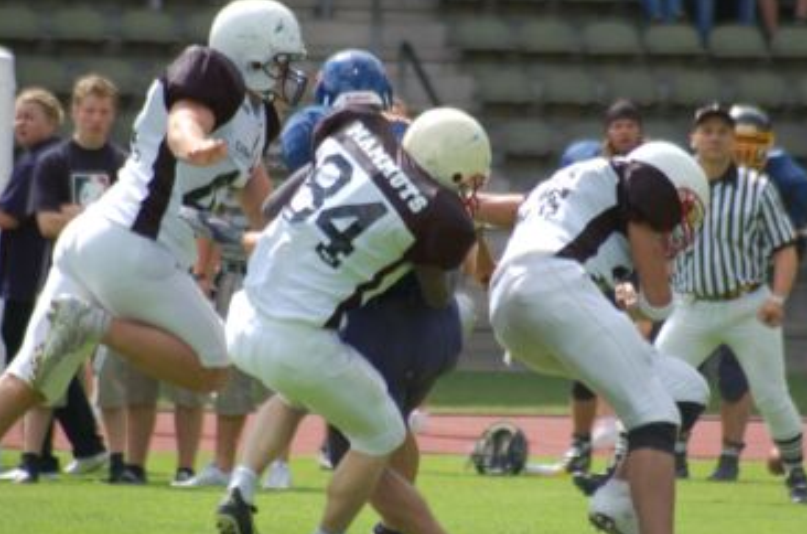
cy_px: 216
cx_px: 409
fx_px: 12454
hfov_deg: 3.7
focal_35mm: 557
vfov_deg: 2.5
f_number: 5.6
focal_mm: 300
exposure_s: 1/800
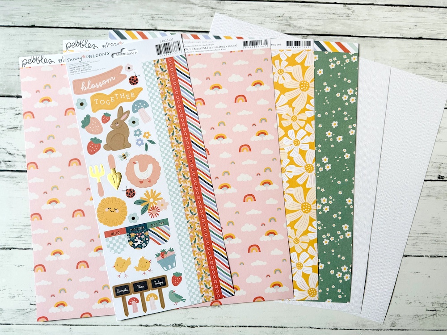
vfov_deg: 56.8
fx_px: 310
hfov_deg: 71.6
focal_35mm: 24
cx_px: 224
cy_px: 168
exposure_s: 1/120
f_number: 1.78
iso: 125
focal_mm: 6.76
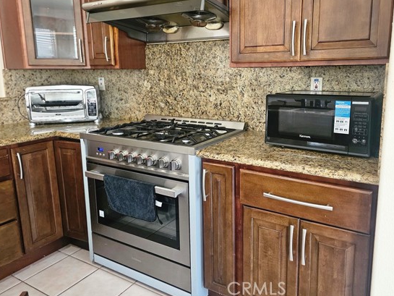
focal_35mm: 27
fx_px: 307
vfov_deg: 51.2
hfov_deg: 65.0
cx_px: 223
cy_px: 125
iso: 1000
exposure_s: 1/120
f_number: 1.7
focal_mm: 6.3
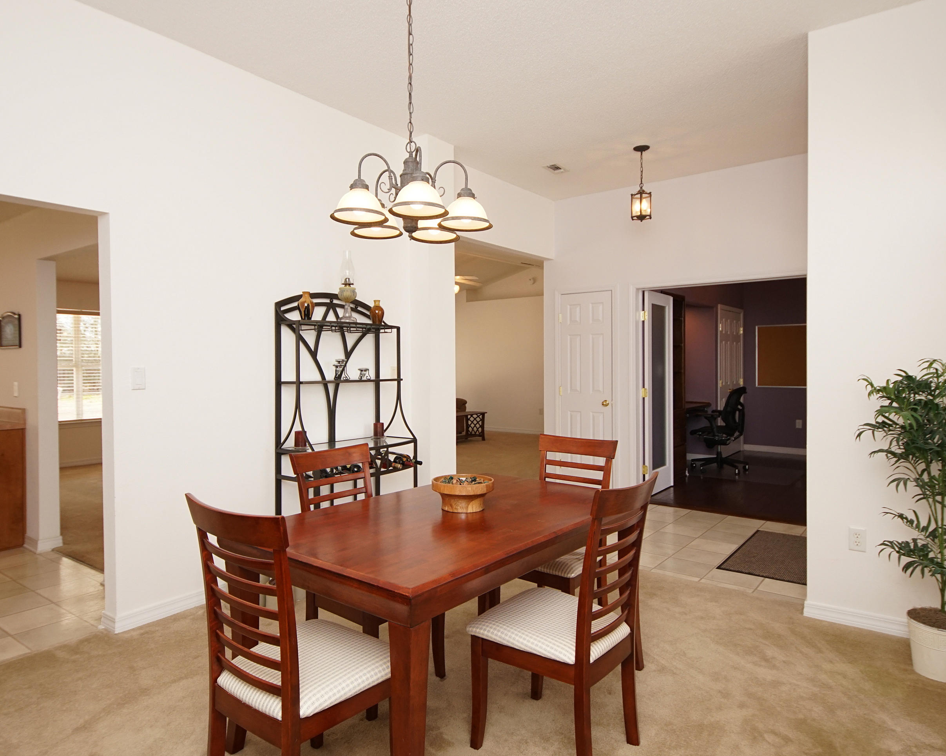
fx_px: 588
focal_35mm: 21
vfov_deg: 65.5
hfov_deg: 77.6
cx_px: 462
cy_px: 376
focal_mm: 12
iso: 640
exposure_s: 1/160
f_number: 4.5
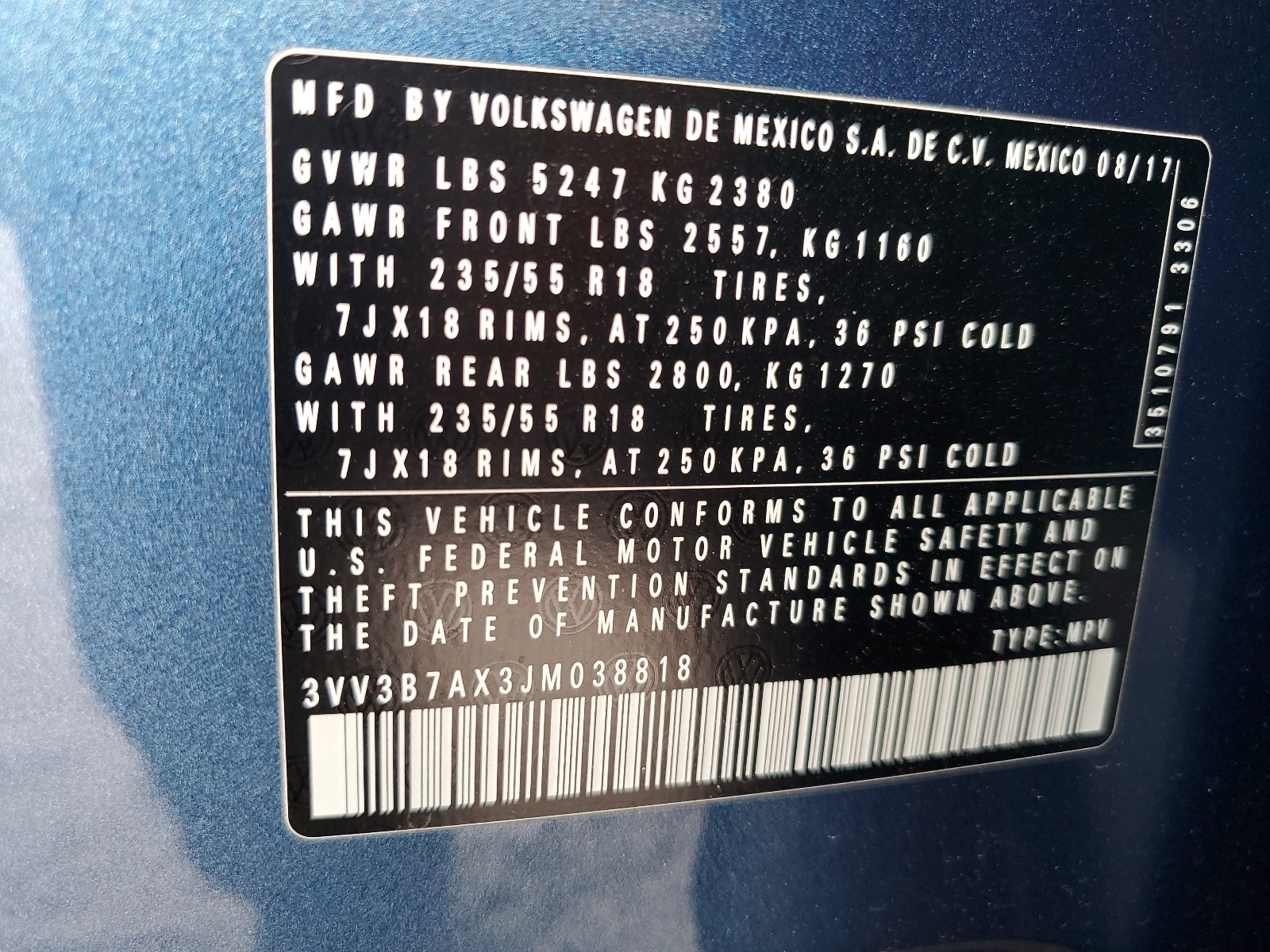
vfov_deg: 53.1
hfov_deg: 67.3
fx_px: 954
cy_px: 476
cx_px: 635
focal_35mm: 26
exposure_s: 1/60.2
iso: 119
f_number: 1.5
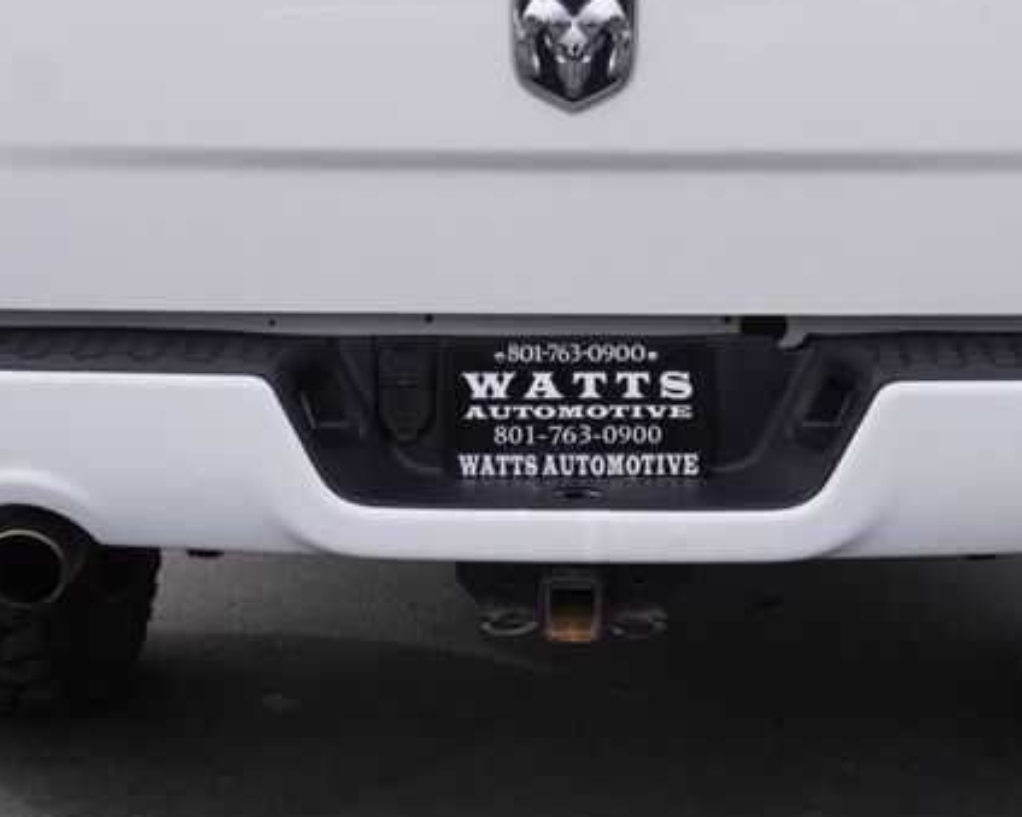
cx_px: 610
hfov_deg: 22.4
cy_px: 116
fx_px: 2575
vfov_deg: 17.8
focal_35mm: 85
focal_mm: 25
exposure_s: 1/125
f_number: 9
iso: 100
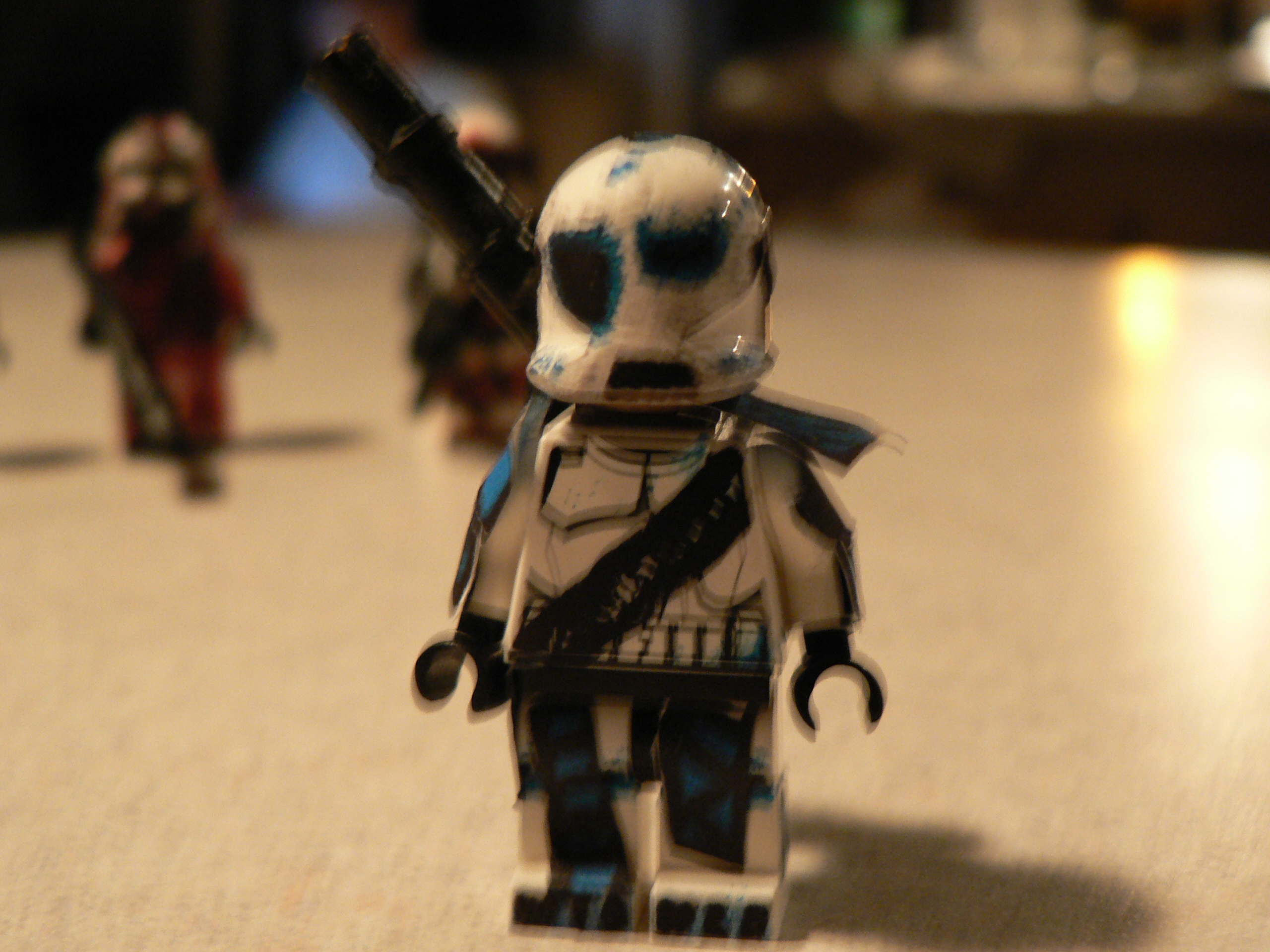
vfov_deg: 28.0
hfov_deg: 36.8
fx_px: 1908
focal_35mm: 52
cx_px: 635
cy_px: 476
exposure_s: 1/4
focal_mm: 8.7
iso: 200
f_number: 2.8
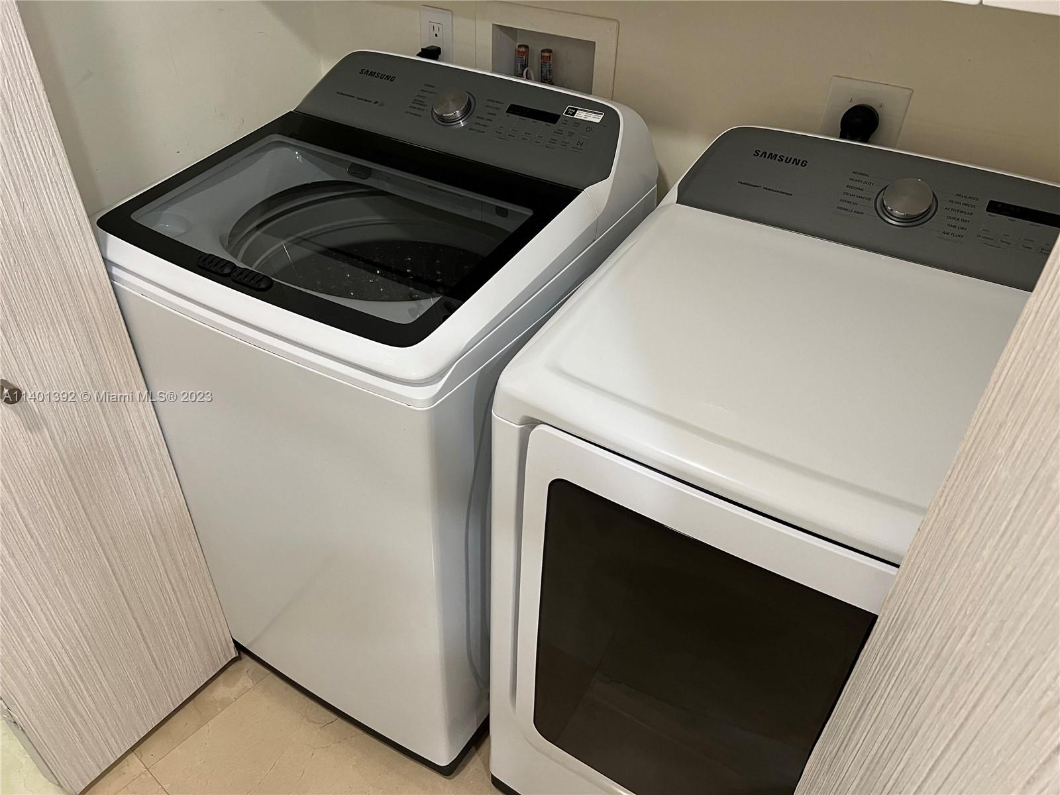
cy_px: 398
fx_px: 796
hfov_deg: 67.3
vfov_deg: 53.1
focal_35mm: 26
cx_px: 530
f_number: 1.5
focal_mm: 5.7
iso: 320
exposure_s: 1/60
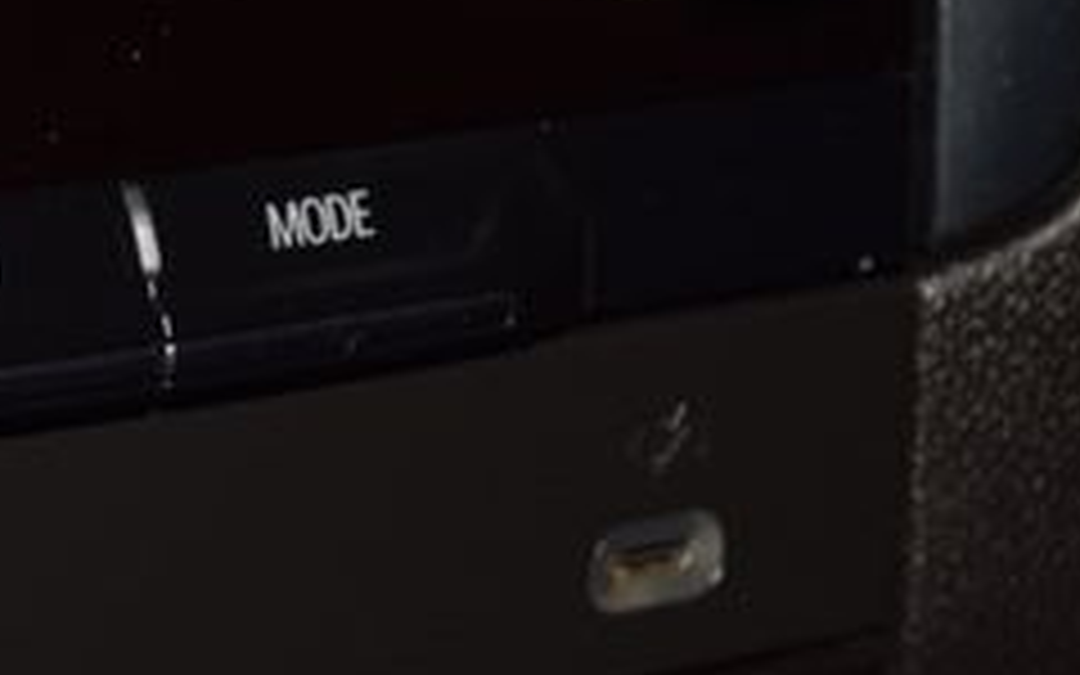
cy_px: 169
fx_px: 5769
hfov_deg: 10.6
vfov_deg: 6.7
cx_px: 32
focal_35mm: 196
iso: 100
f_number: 8
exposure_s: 1/60
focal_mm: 48
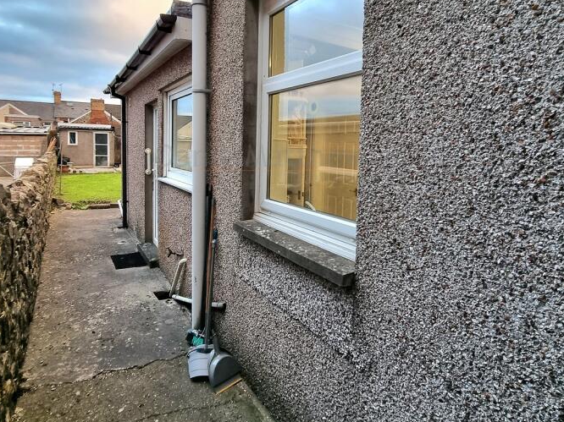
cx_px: 261
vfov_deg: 65.1
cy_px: 162
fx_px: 326
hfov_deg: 81.6
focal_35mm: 20
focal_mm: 2.2
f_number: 2.2
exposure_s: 1/120
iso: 100
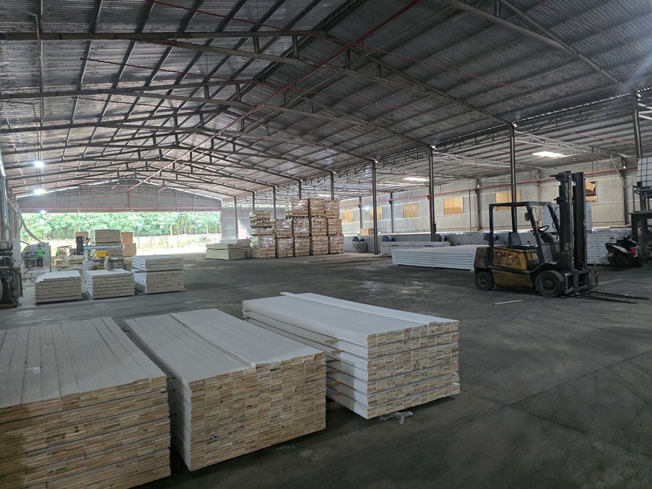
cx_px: 326
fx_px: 433
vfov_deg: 58.9
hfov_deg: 73.9
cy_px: 244
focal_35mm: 23
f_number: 1.7
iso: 1250
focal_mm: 6.3
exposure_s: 1/100
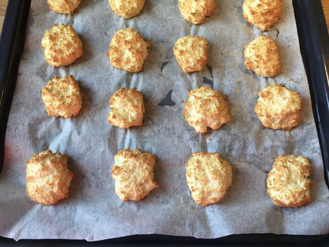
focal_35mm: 29
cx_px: 164
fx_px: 276
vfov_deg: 48.2
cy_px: 124
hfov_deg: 61.7
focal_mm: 4.15
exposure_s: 1/50
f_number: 2.2
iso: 32
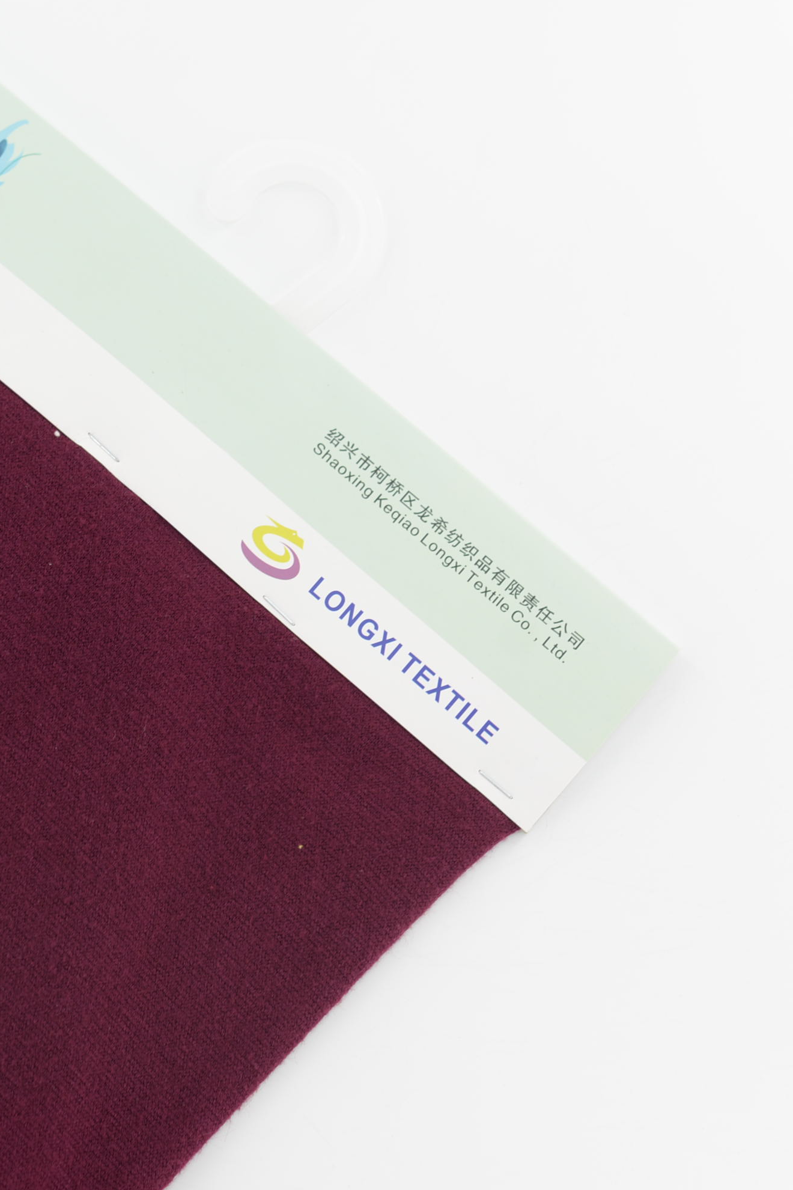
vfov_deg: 26.7
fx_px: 2511
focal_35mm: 76
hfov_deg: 17.8
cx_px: 130
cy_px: 591
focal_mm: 50
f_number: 3.5
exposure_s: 1/125
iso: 100
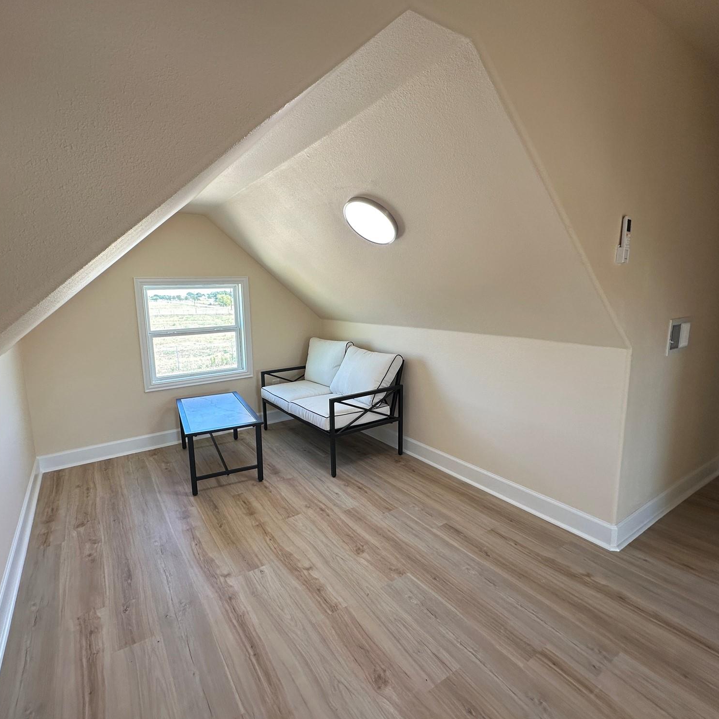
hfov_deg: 83.7
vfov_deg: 84.0
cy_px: 353
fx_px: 399
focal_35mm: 17
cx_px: 325
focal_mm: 2.22
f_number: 2.2
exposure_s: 1/120
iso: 80
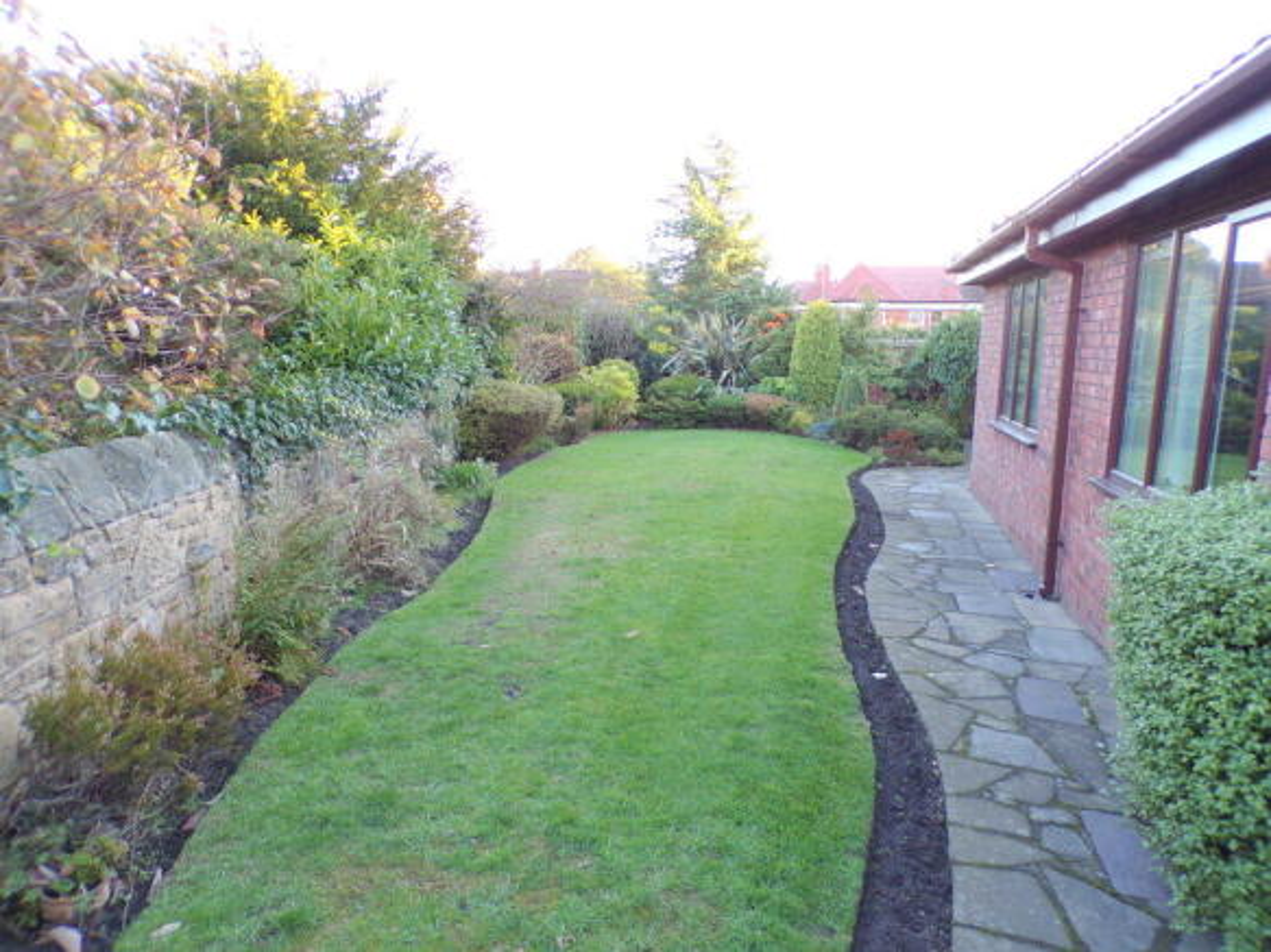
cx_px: 636
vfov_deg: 56.8
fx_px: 881
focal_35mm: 24
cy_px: 476
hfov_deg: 71.6
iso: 80
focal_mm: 4.3
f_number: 3
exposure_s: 1/34
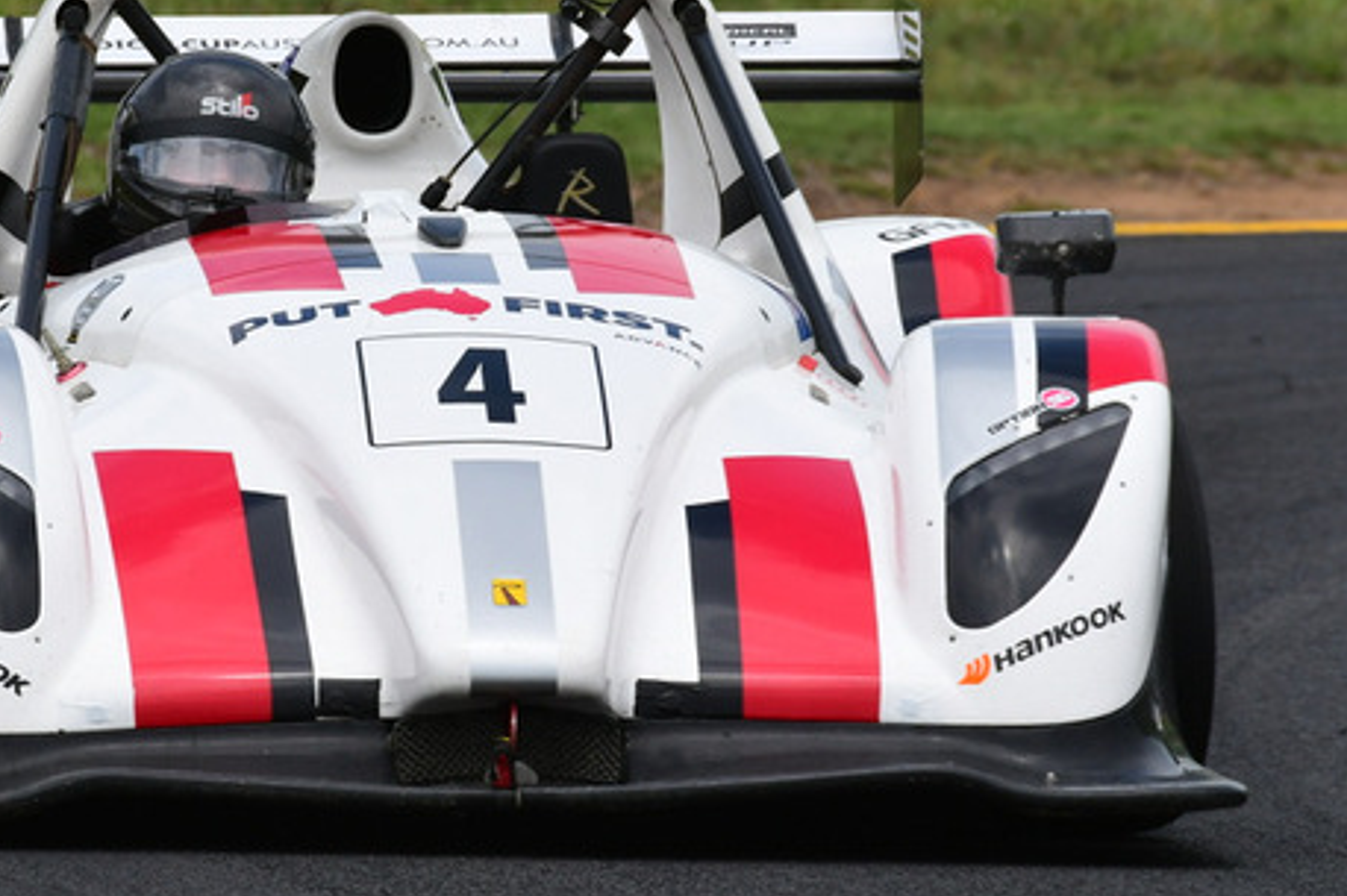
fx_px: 40206
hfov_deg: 1.9
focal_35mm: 1075
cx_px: 297
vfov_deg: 1.3
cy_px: 214
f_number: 11
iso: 400
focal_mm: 410
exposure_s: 1/640
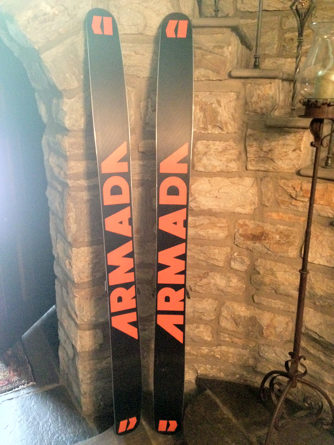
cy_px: 222
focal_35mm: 35
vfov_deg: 52.6
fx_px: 450
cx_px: 167
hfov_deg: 40.7
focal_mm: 4.28
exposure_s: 1/15
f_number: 2.4
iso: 800
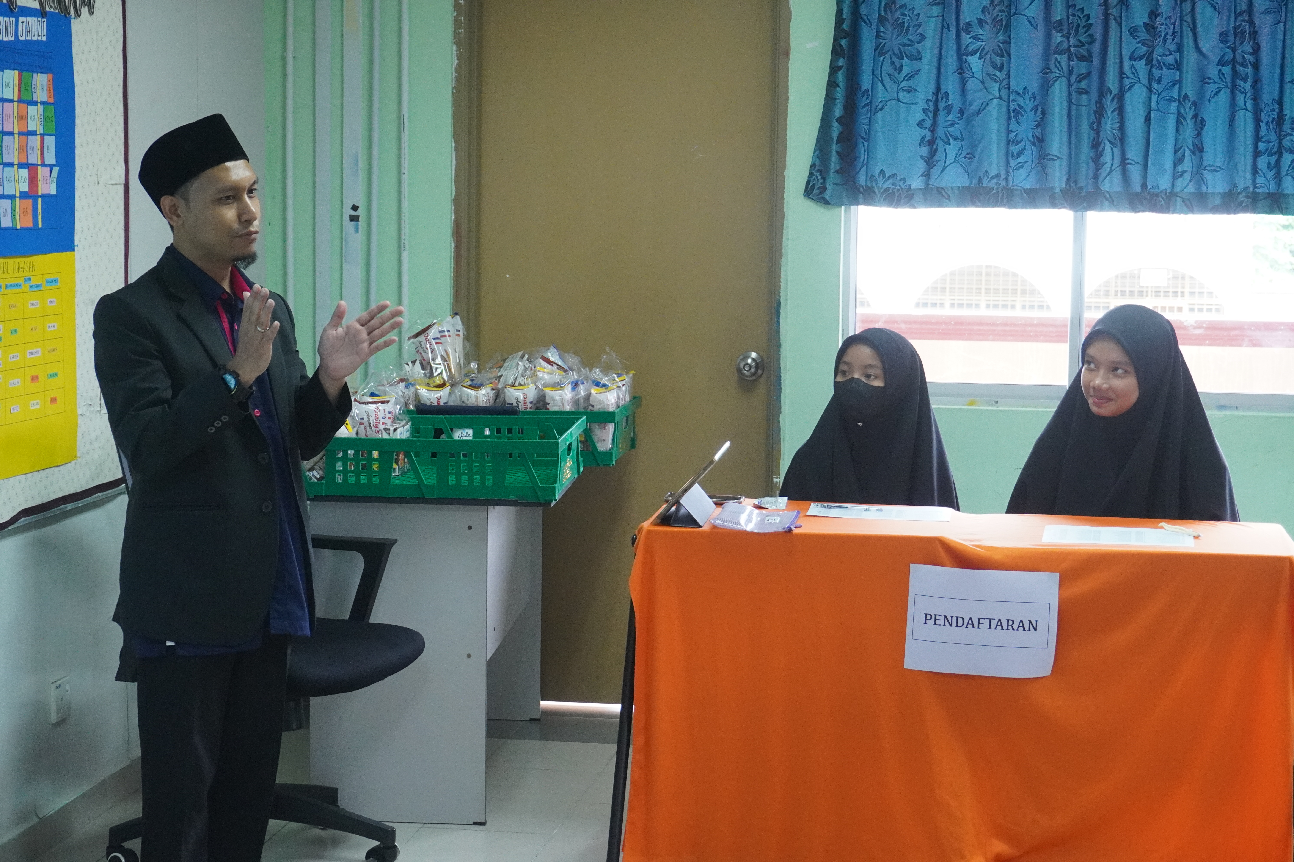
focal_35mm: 66
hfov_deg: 30.5
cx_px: 647
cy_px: 431
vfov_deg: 20.6
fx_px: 2372
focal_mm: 44
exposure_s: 1/80
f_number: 7.1
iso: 4000
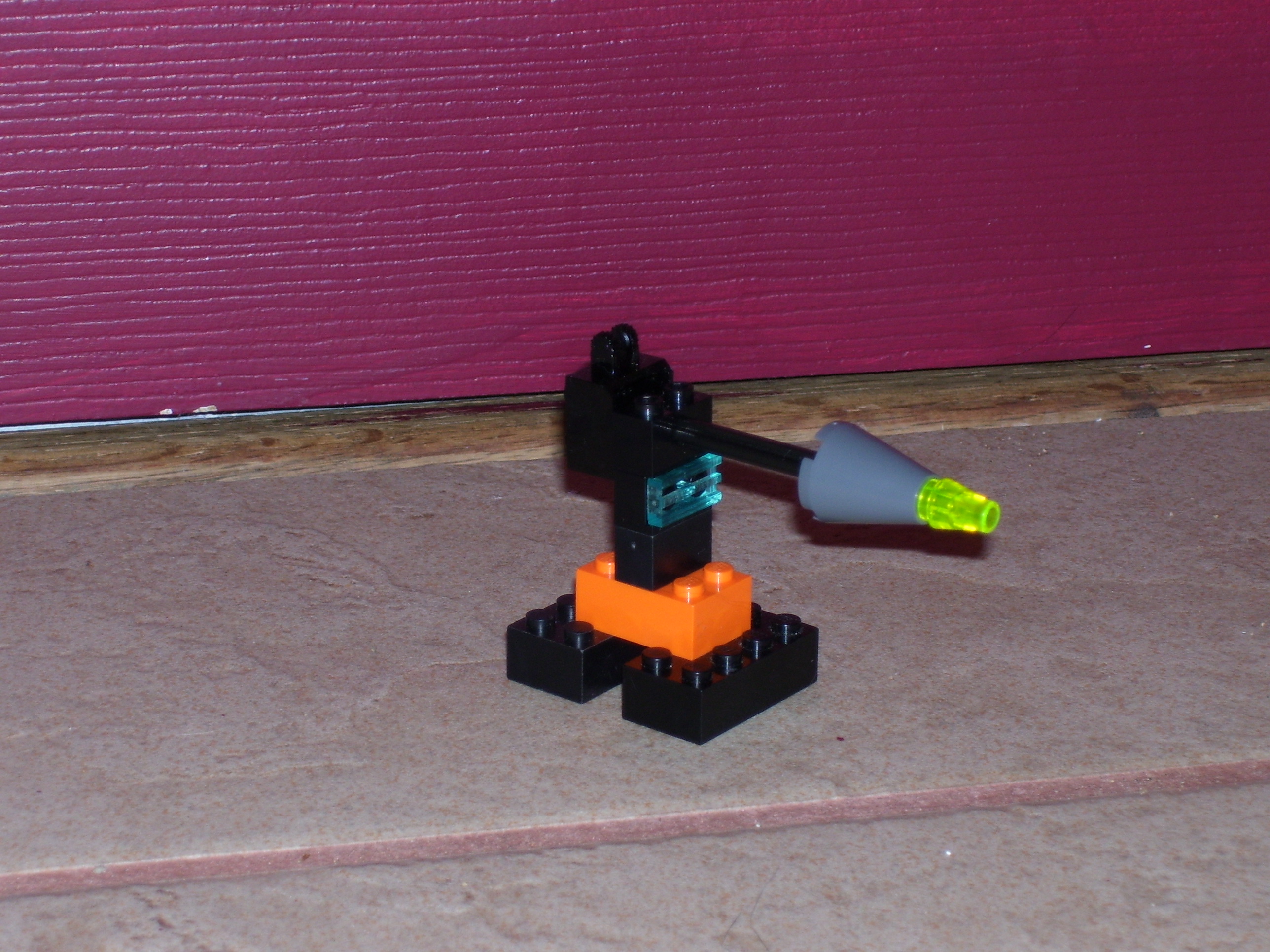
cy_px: 476
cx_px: 635
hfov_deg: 17.7
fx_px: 4072
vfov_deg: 13.3
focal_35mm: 111
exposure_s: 1/90
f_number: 4.6
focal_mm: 18
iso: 80
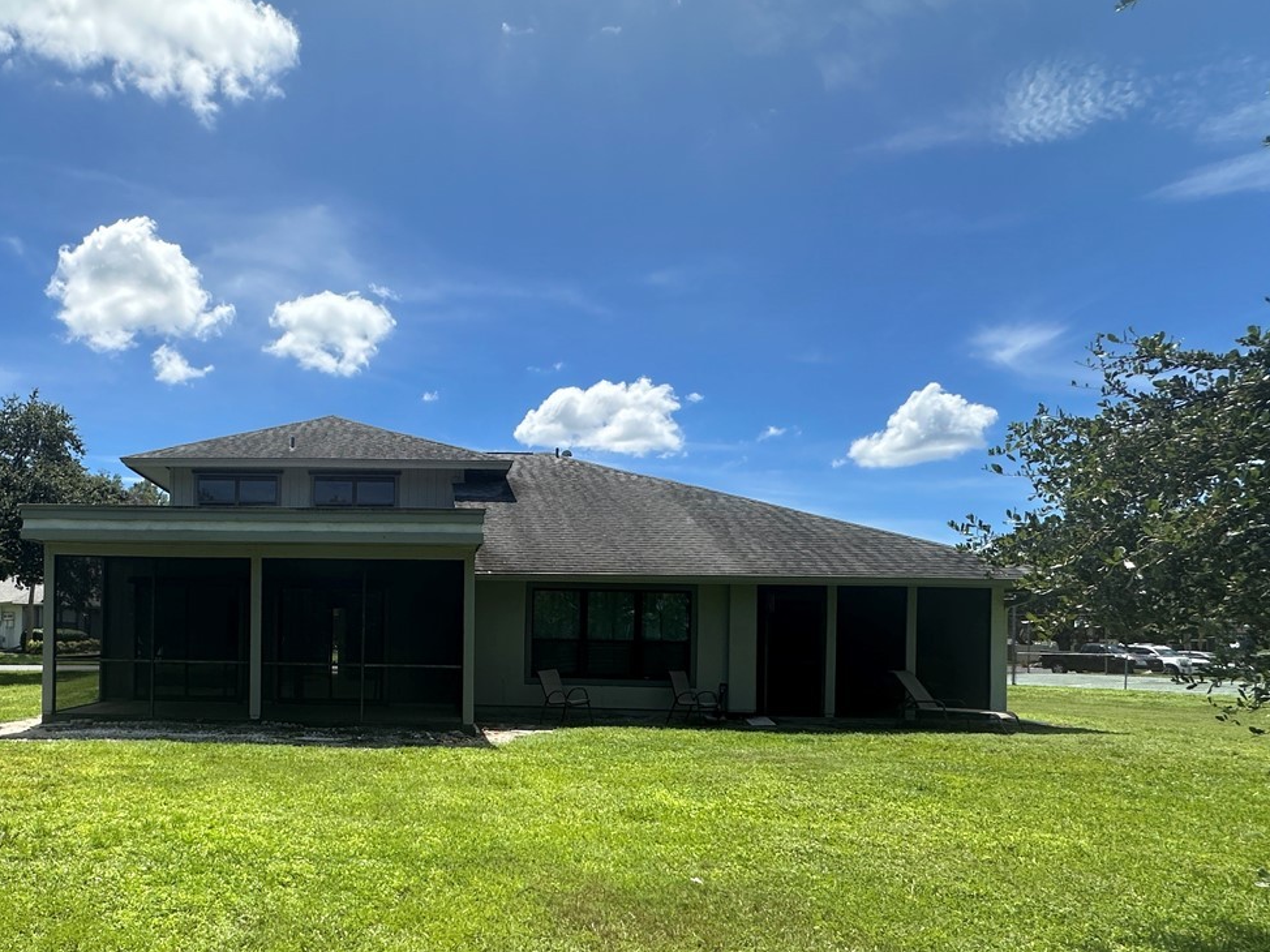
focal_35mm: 23
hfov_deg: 70.6
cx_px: 373
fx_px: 844
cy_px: 634
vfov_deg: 57.6
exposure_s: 1/1742
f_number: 2.2
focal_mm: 2.22
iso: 50
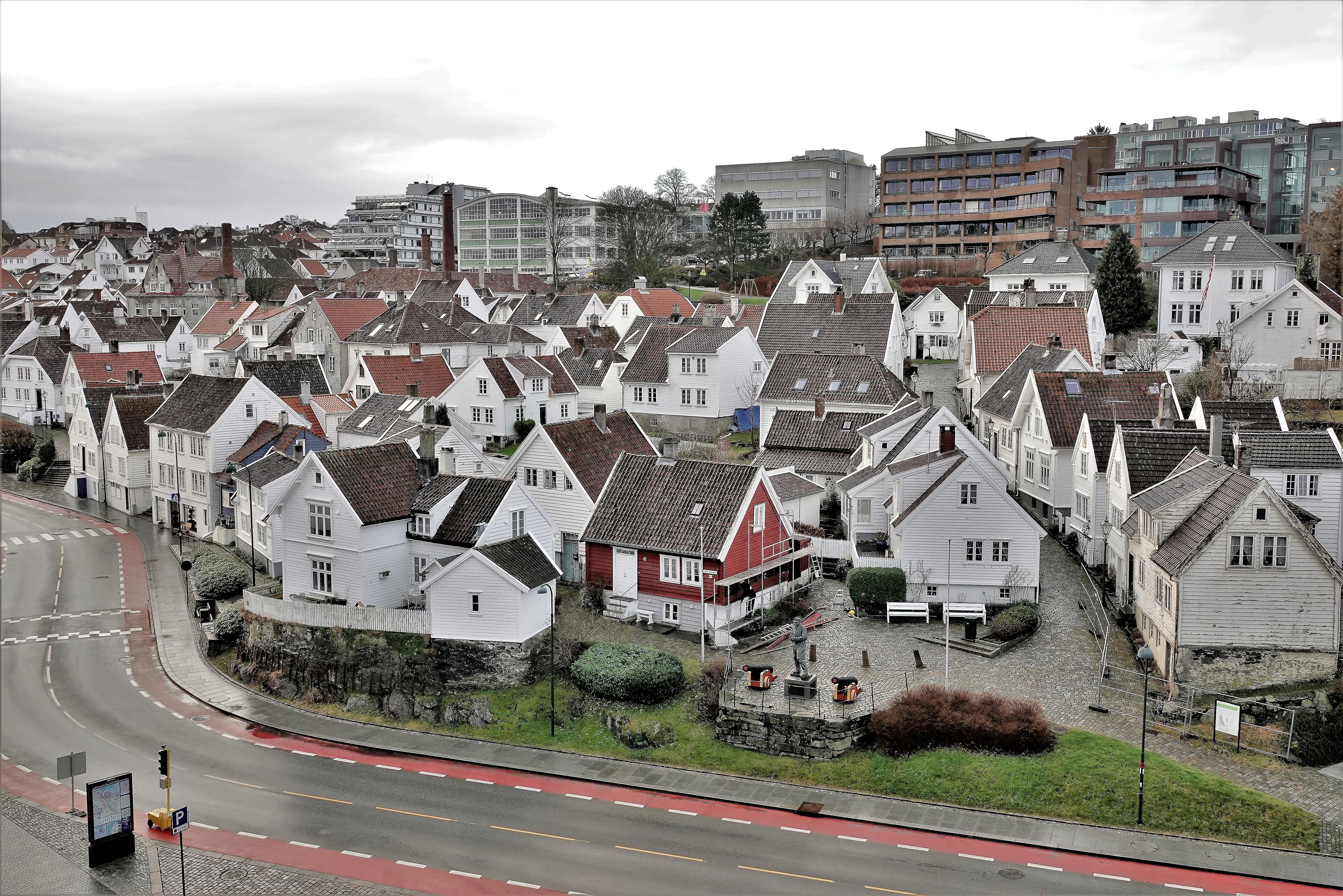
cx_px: 672
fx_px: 1231
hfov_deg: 57.2
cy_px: 448
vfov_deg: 40.0
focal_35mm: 33
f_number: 8
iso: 160
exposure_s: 1/40
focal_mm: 12.04
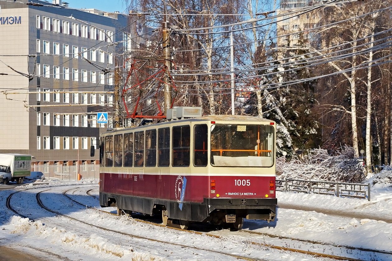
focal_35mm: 90
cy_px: 130
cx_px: 196
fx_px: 980
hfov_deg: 22.6
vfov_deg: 15.2
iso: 400
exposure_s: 1/2000
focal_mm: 60
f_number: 7.1
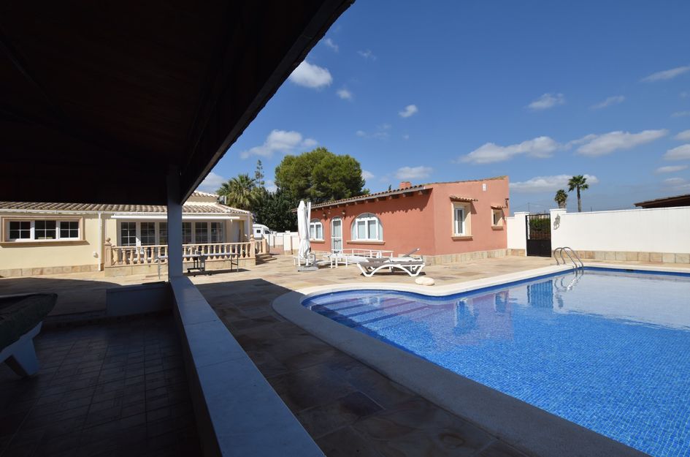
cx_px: 345
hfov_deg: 100.5
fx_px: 287
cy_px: 228
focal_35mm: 15
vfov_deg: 77.0
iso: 200
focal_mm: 10
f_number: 9
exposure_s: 1/800
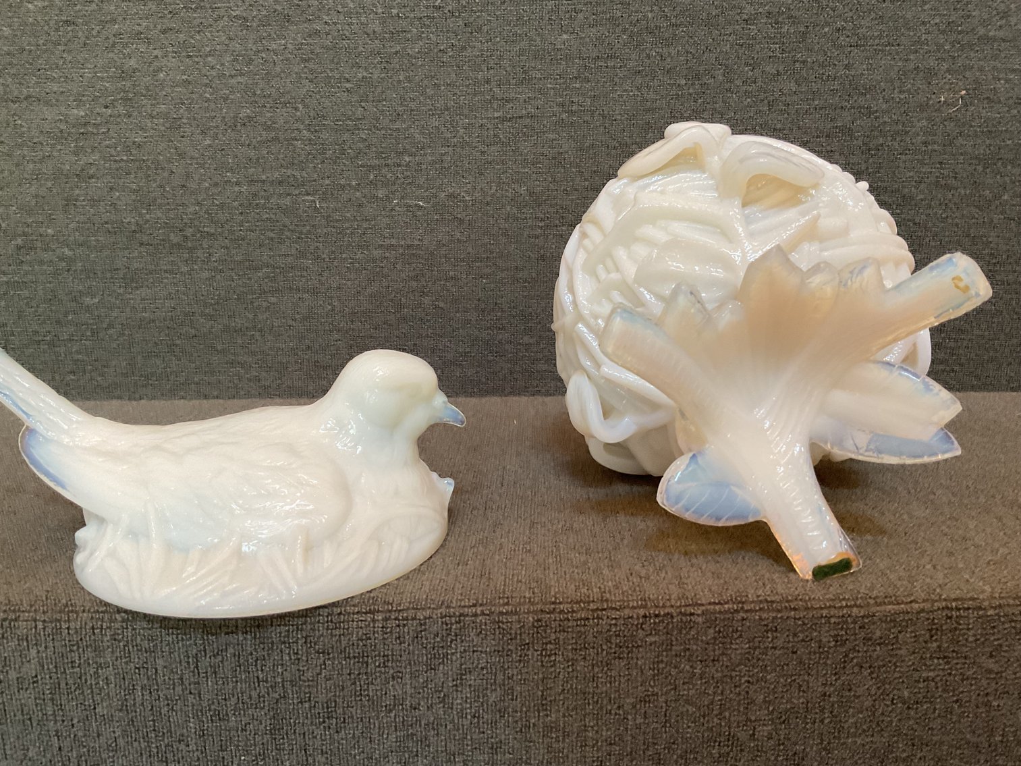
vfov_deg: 48.2
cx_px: 510
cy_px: 383
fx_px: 855
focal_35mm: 29
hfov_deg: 61.7
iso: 160
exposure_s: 1/60
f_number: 1.8
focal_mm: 3
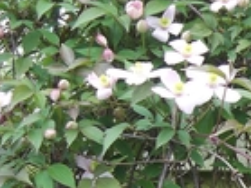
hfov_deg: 11.4
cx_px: 459
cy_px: 103
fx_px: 1159
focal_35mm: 160
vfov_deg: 9.3
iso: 125
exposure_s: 1/30
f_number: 3.1
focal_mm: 7.9
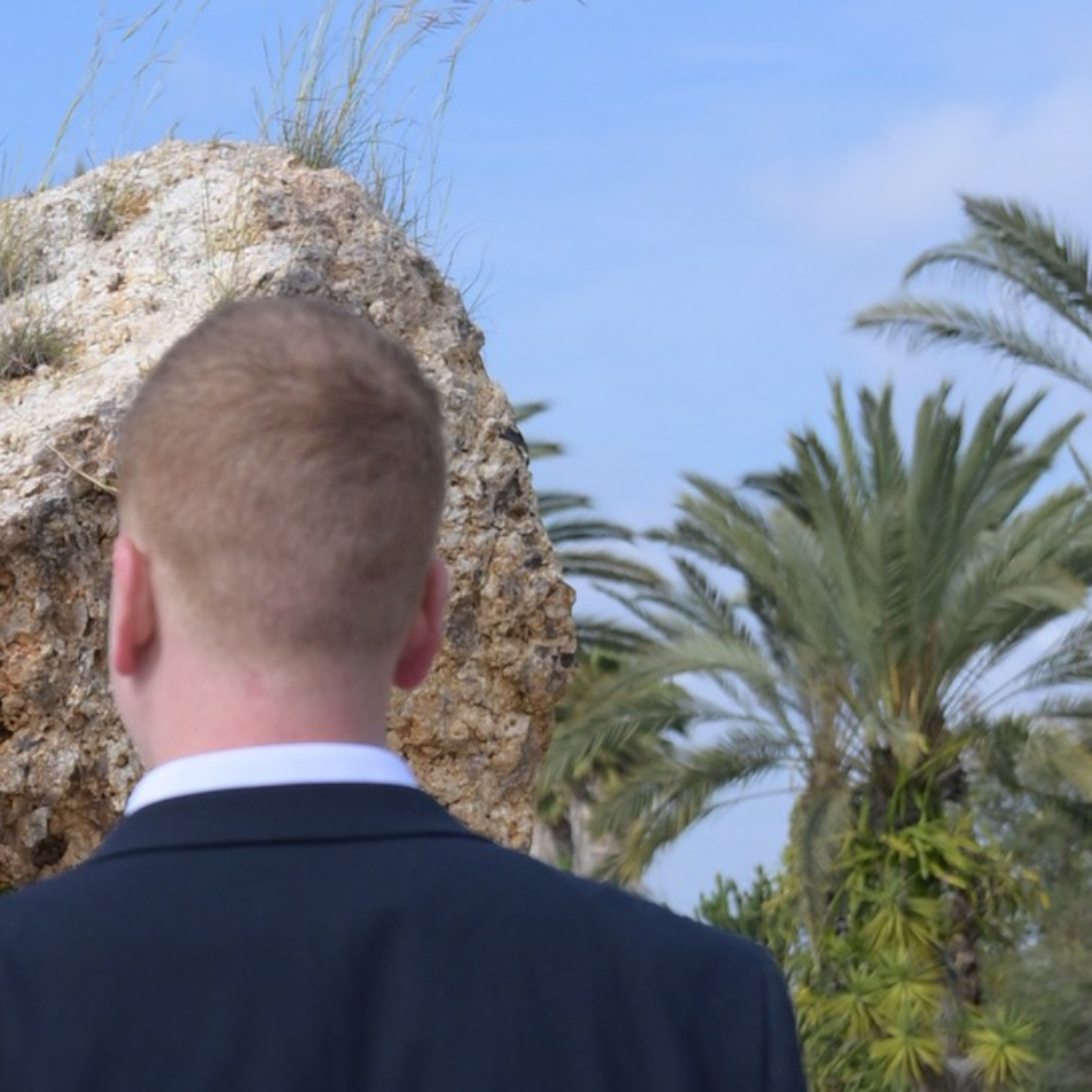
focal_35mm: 141
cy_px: 1057
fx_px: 5046
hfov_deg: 11.8
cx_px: -519
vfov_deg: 12.2
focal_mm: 29.5
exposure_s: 1/2000
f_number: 3.5
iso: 125
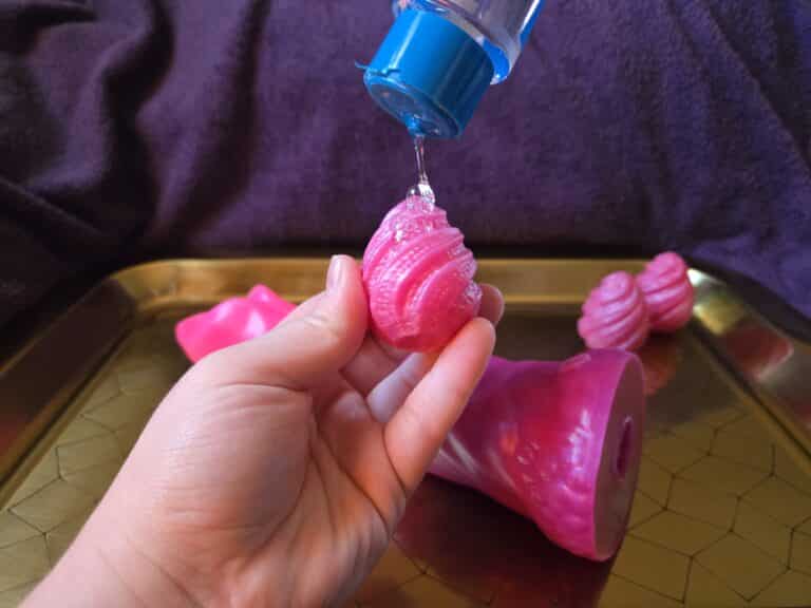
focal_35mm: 23
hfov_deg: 73.9
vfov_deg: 58.9
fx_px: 539
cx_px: 406
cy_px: 304
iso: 800
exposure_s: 1/60
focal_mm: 5.4
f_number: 1.8
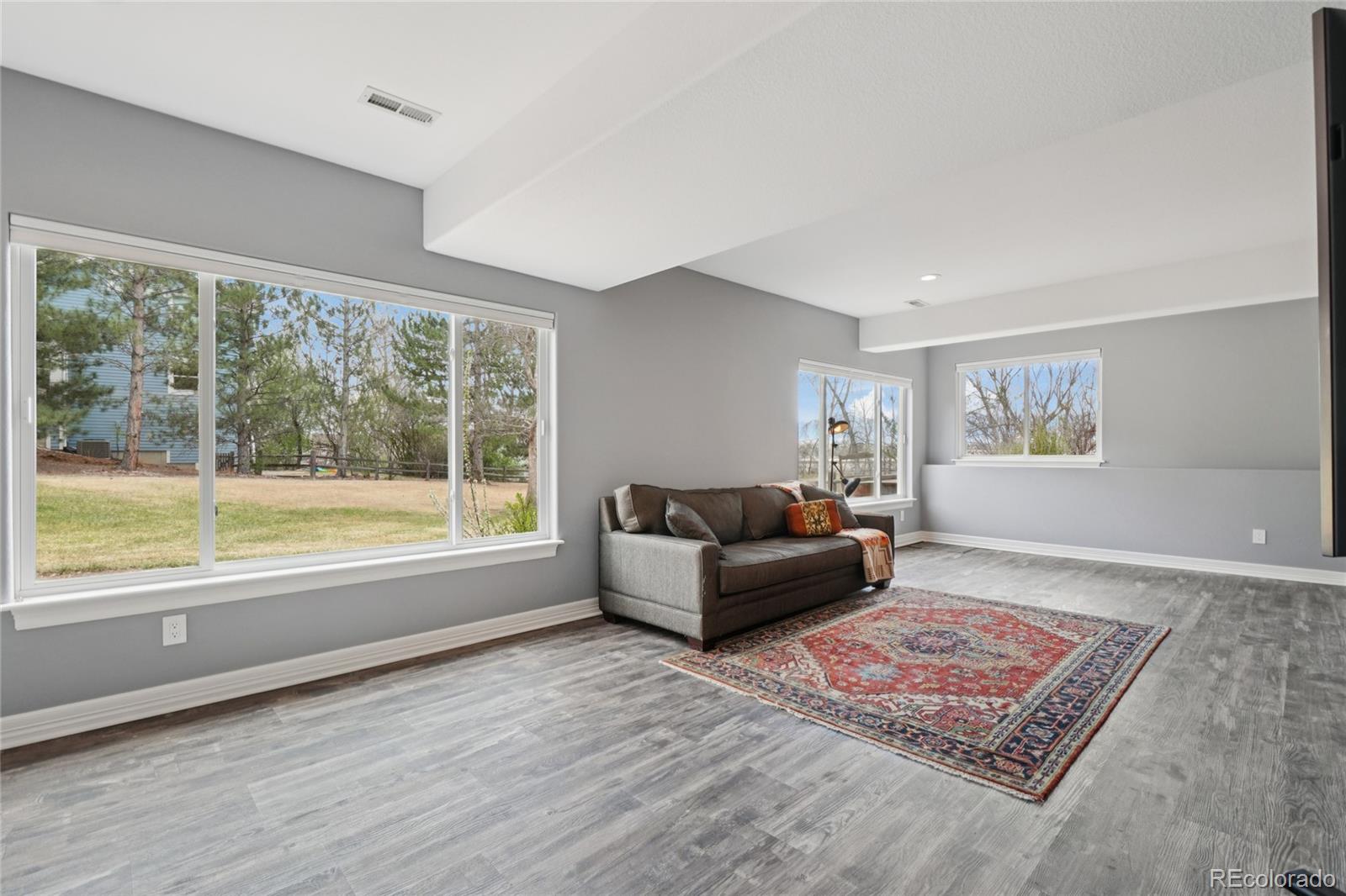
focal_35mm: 15
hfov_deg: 100.4
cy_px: 448
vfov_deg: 77.3
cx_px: 673
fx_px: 561
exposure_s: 1/50
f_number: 8
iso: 400
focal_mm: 10
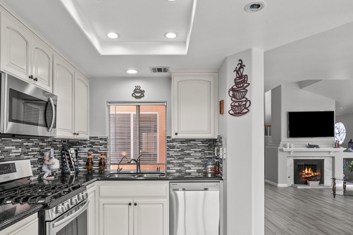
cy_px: 141
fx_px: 235
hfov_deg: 73.7
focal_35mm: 24
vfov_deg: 52.8
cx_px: 168
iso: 2000
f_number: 8
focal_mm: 16
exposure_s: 1/30
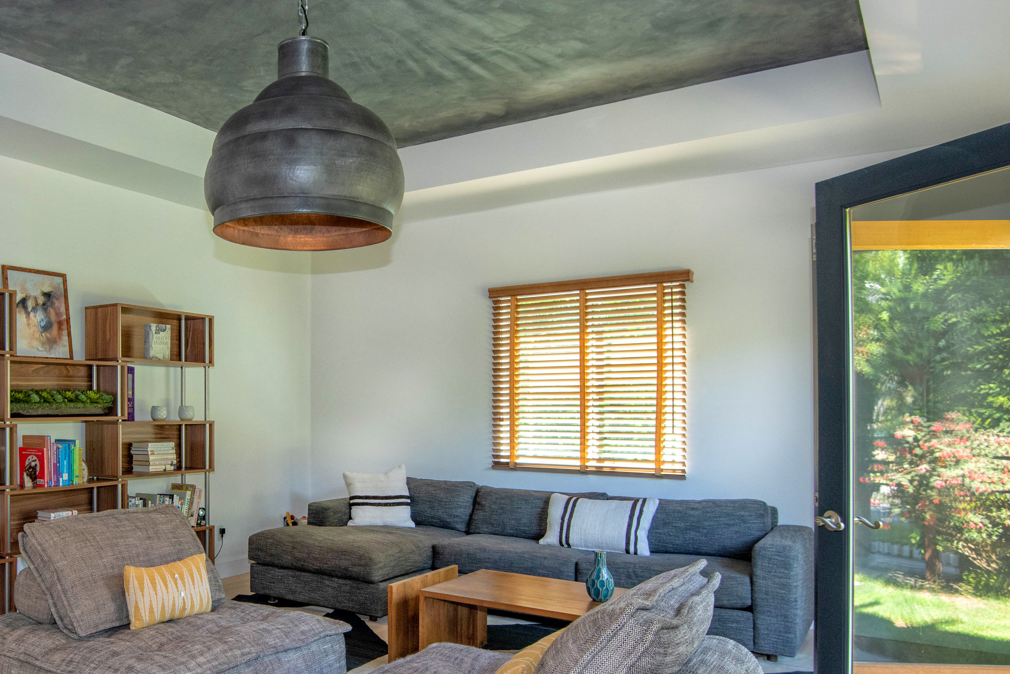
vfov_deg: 45.5
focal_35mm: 28
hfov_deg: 61.4
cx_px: 240
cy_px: 466
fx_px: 786
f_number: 5.6
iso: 640
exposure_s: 1/40
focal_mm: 16
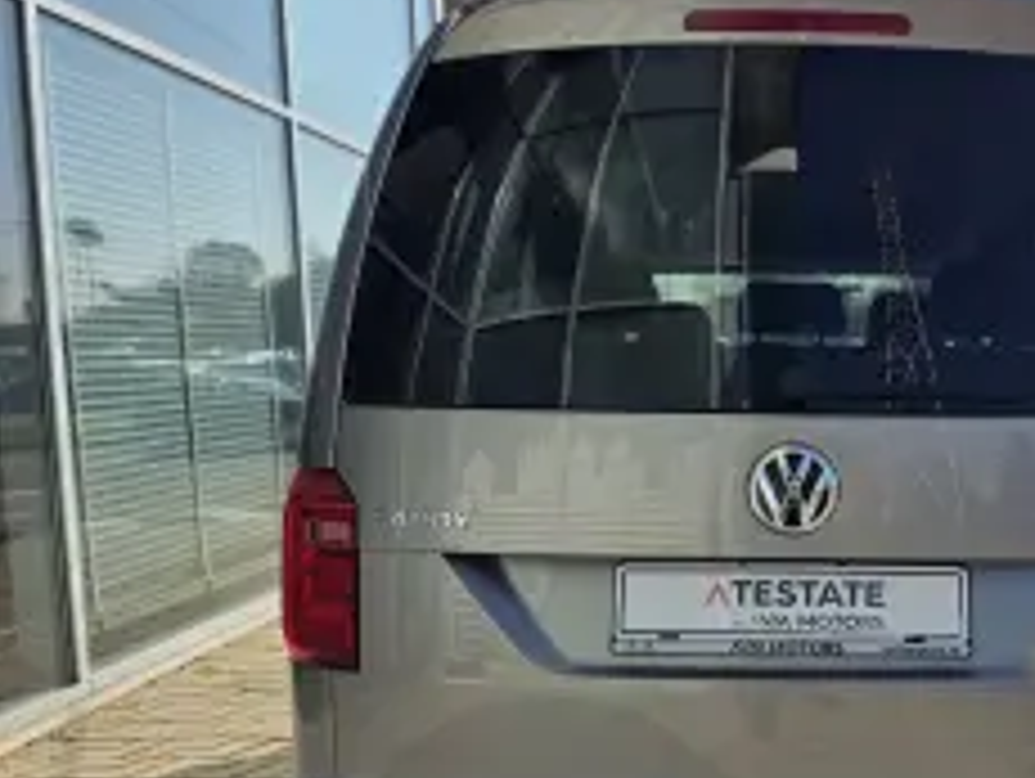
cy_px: 463
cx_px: 806
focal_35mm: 36
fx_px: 1078
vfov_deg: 39.6
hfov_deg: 48.8
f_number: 1.7
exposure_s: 1/7944
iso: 80
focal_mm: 6.3
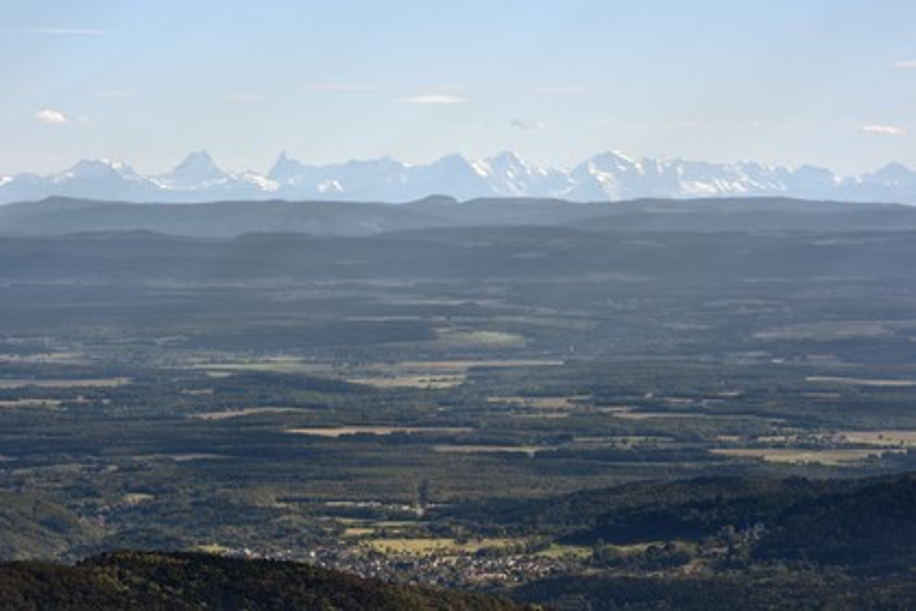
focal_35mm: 200
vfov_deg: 6.9
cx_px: 458
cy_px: 306
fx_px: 5088
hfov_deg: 10.3
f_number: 16
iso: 200
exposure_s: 1/250
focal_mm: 200
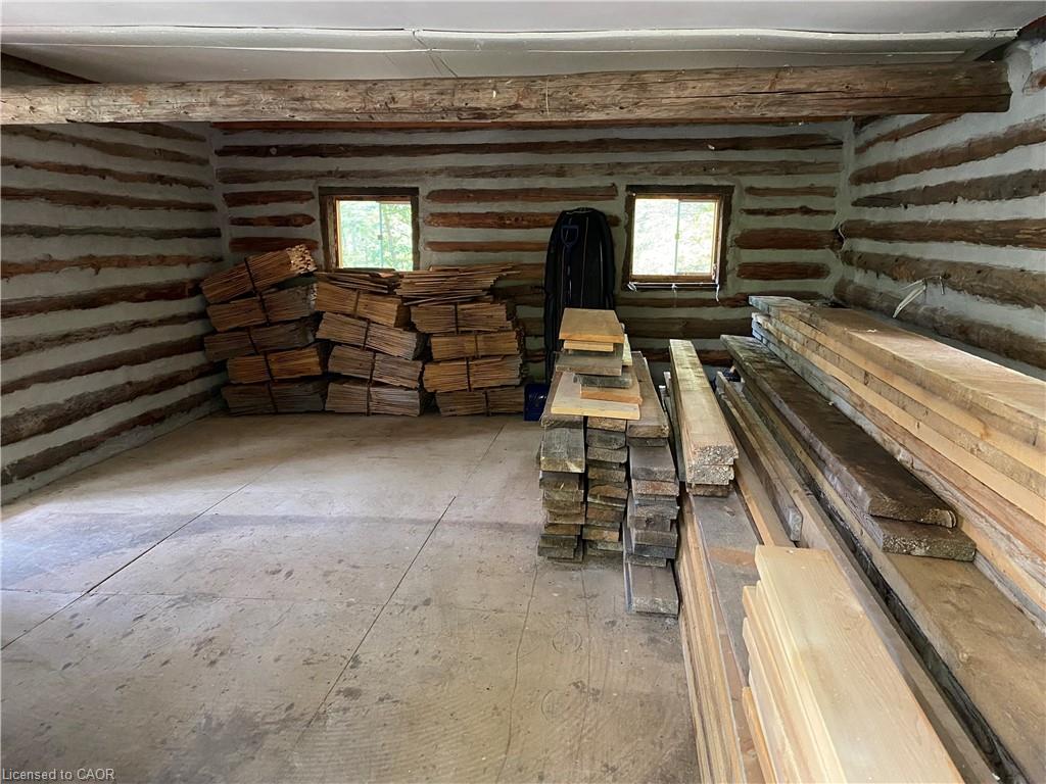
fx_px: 786
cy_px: 392
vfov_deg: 53.1
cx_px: 523
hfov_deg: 67.3
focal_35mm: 26
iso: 640
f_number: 1.8
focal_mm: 4.25
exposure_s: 1/30
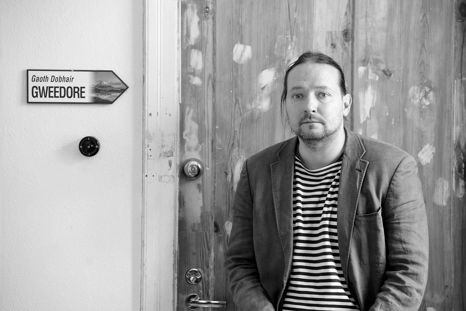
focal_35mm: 155
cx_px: 233
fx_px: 2007
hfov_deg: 13.2
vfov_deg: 8.9
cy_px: 156
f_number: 4.5
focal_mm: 155
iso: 100
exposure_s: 1.3
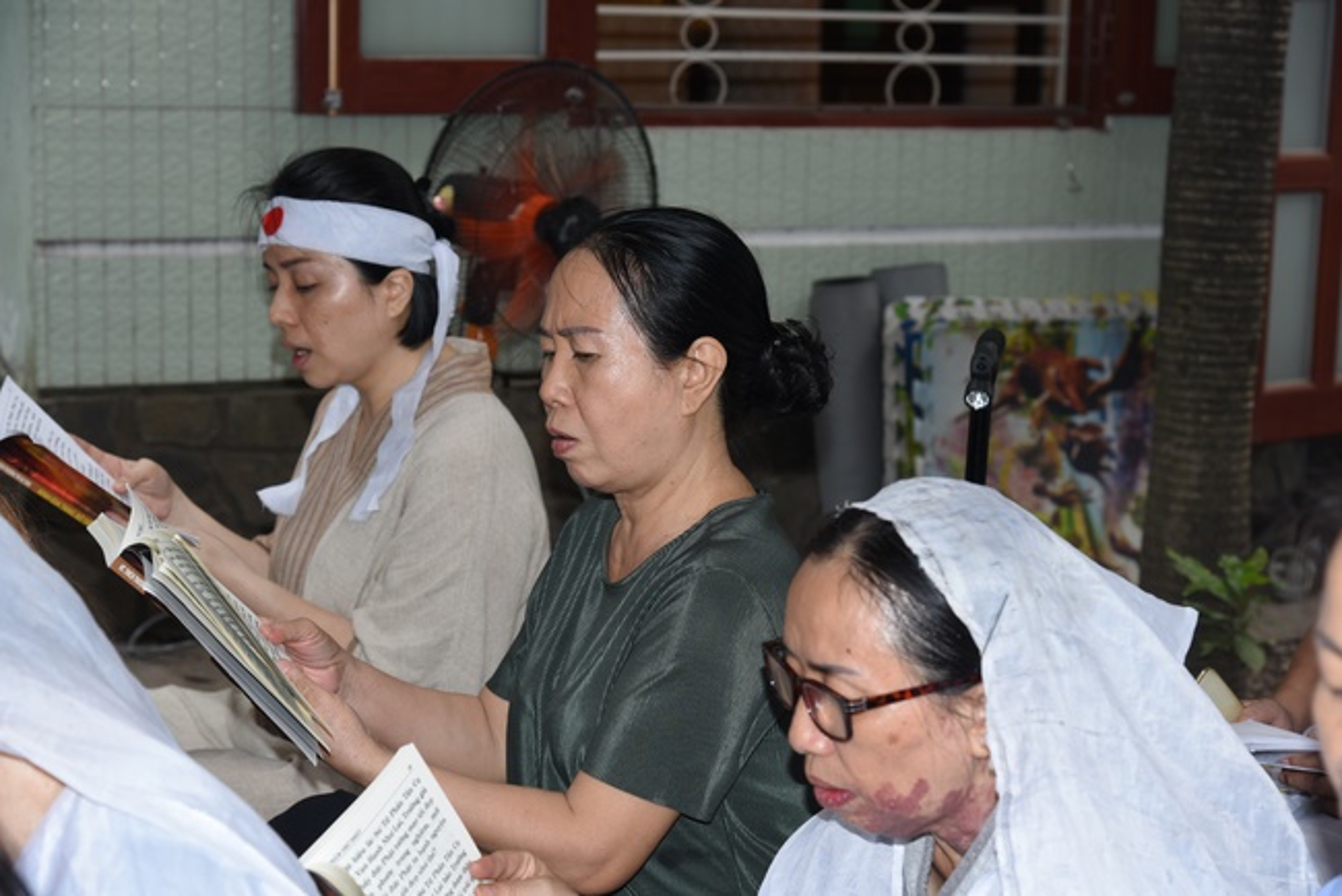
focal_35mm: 75
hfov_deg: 27.0
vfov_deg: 18.2
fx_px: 2797
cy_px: 448
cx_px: 671
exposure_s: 1/80
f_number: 5.6
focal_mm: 75
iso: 320
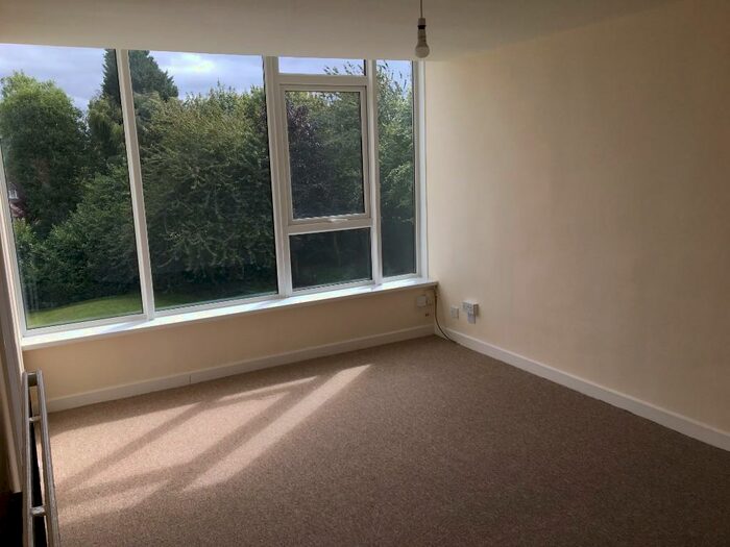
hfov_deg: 61.7
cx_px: 365
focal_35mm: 29
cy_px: 274
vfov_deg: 48.2
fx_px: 612
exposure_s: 1/447
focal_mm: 4.15
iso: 25
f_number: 2.2
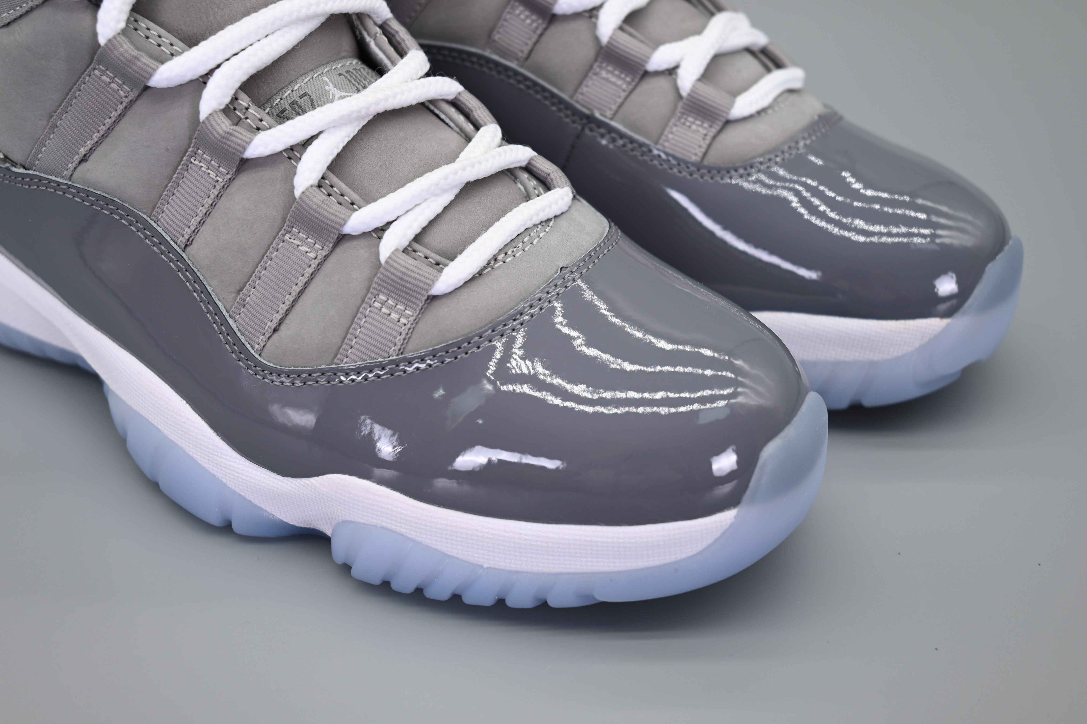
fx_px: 1389
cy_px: 362
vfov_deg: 29.2
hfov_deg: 42.7
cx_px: 544
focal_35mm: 46
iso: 100
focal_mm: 46
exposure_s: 1/125
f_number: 6
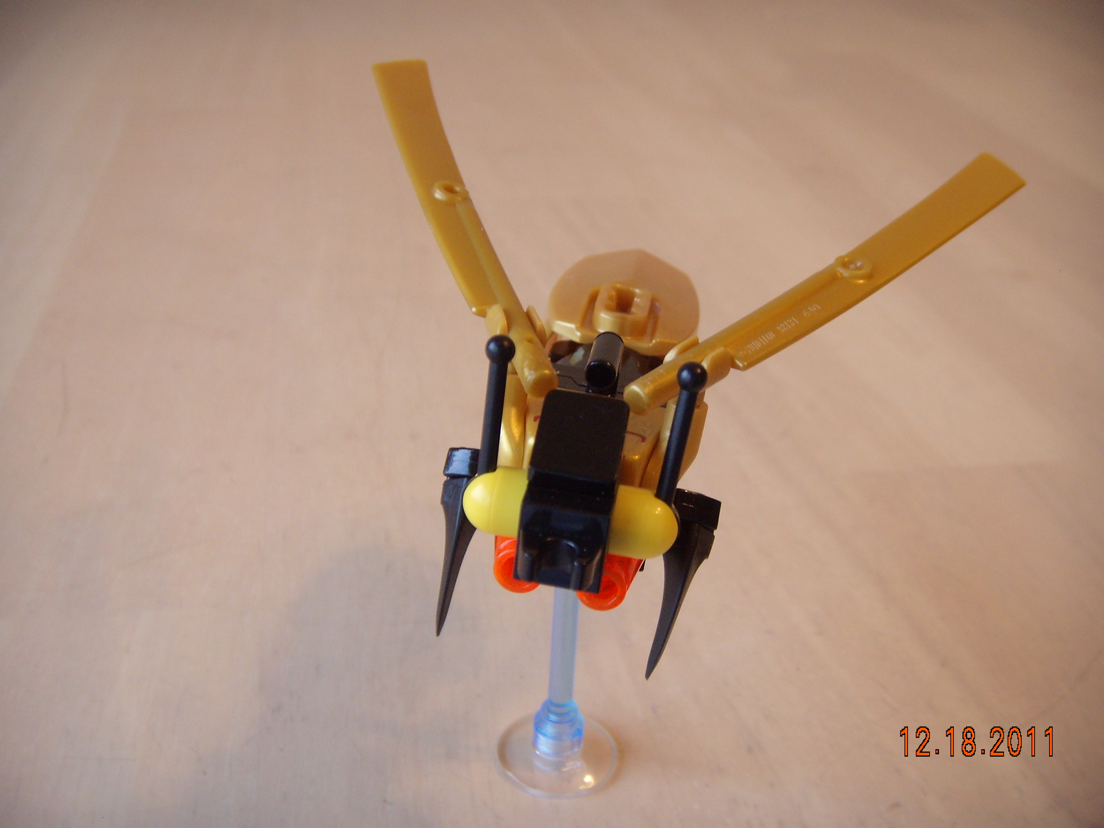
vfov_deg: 37.7
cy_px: 414
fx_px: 1212
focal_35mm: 38
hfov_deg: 49.0
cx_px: 552
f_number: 3.5
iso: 100
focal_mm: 6.4
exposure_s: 1/22.5
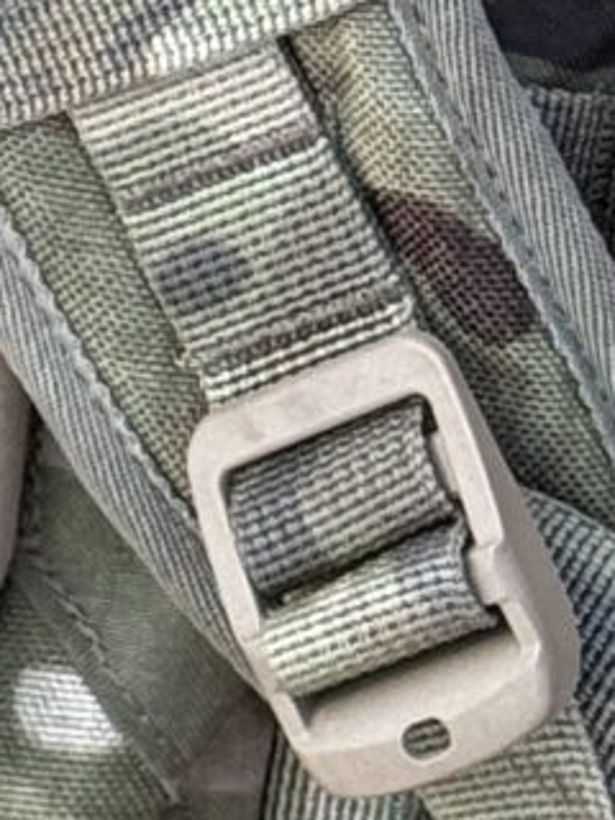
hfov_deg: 3.8
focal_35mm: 384
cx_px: -853
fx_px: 9096
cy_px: -928
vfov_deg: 5.1
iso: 80
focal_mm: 6.76
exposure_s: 1/740
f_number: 1.78
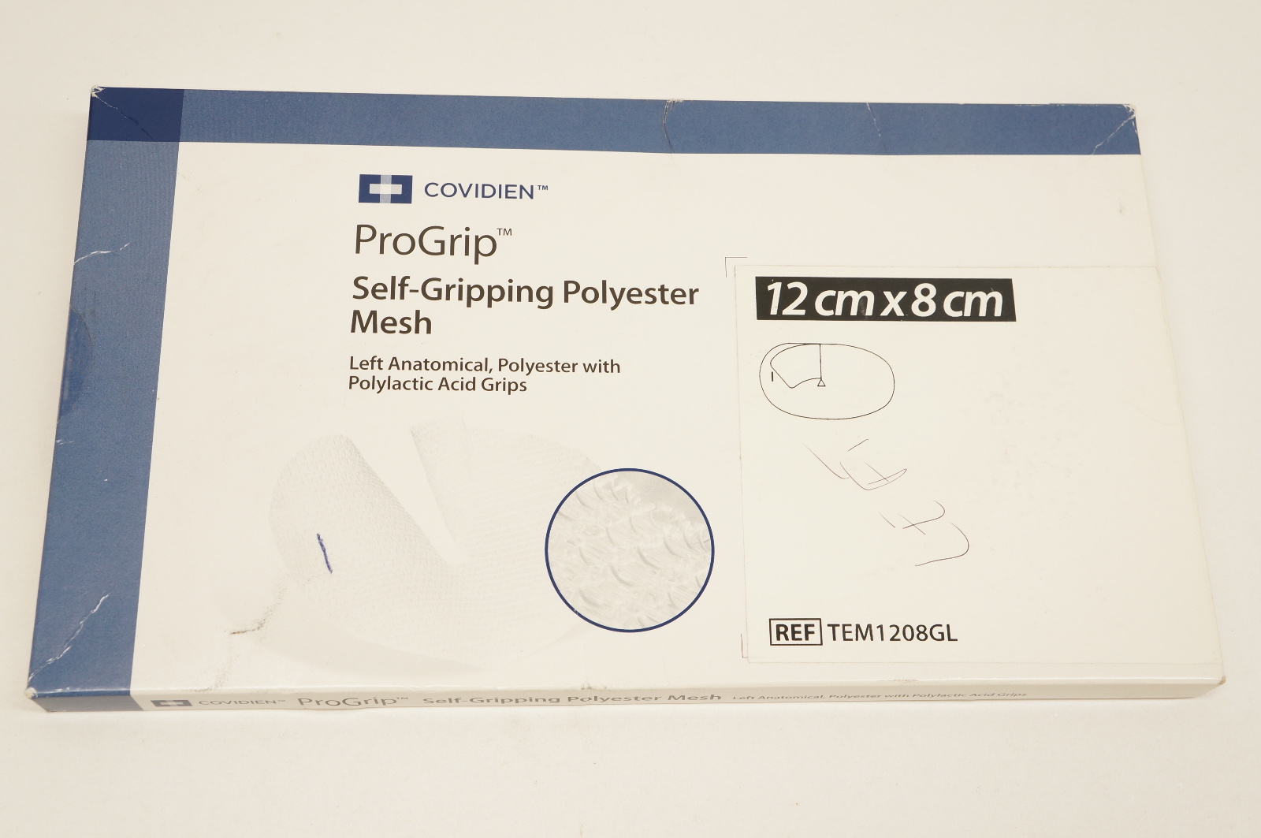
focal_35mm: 39
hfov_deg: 49.6
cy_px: 419
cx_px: 630
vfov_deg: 34.1
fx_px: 1365
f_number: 7.1
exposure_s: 1/60
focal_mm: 26
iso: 400
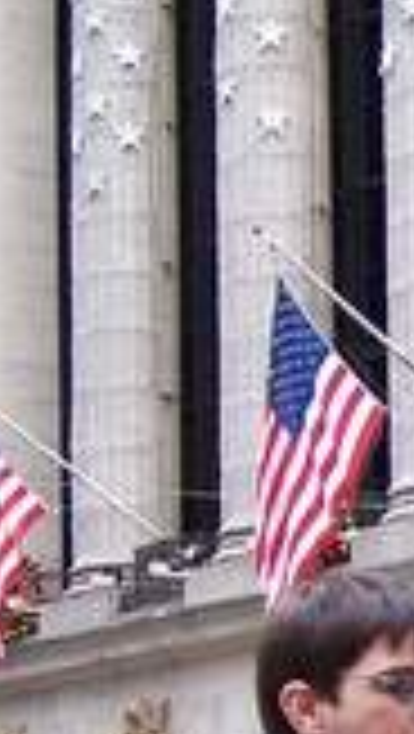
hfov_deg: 7.7
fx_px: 2959
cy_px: 748
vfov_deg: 13.9
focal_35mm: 152
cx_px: 752
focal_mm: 6.3
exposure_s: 1/30
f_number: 2.8
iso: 140
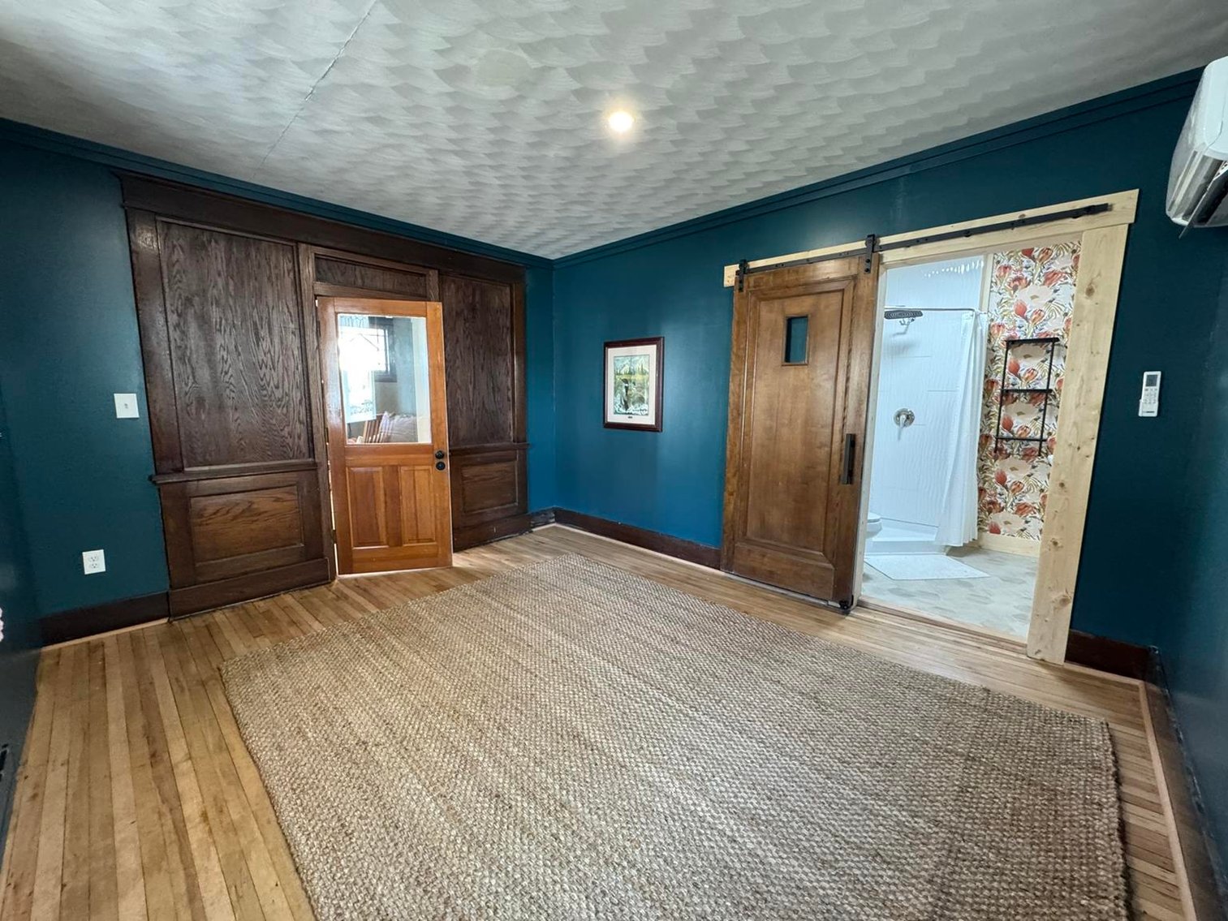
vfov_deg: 85.7
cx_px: 614
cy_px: 460
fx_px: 497
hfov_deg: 102.1
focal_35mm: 14
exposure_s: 1/60
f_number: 2.2
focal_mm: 2.22
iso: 500
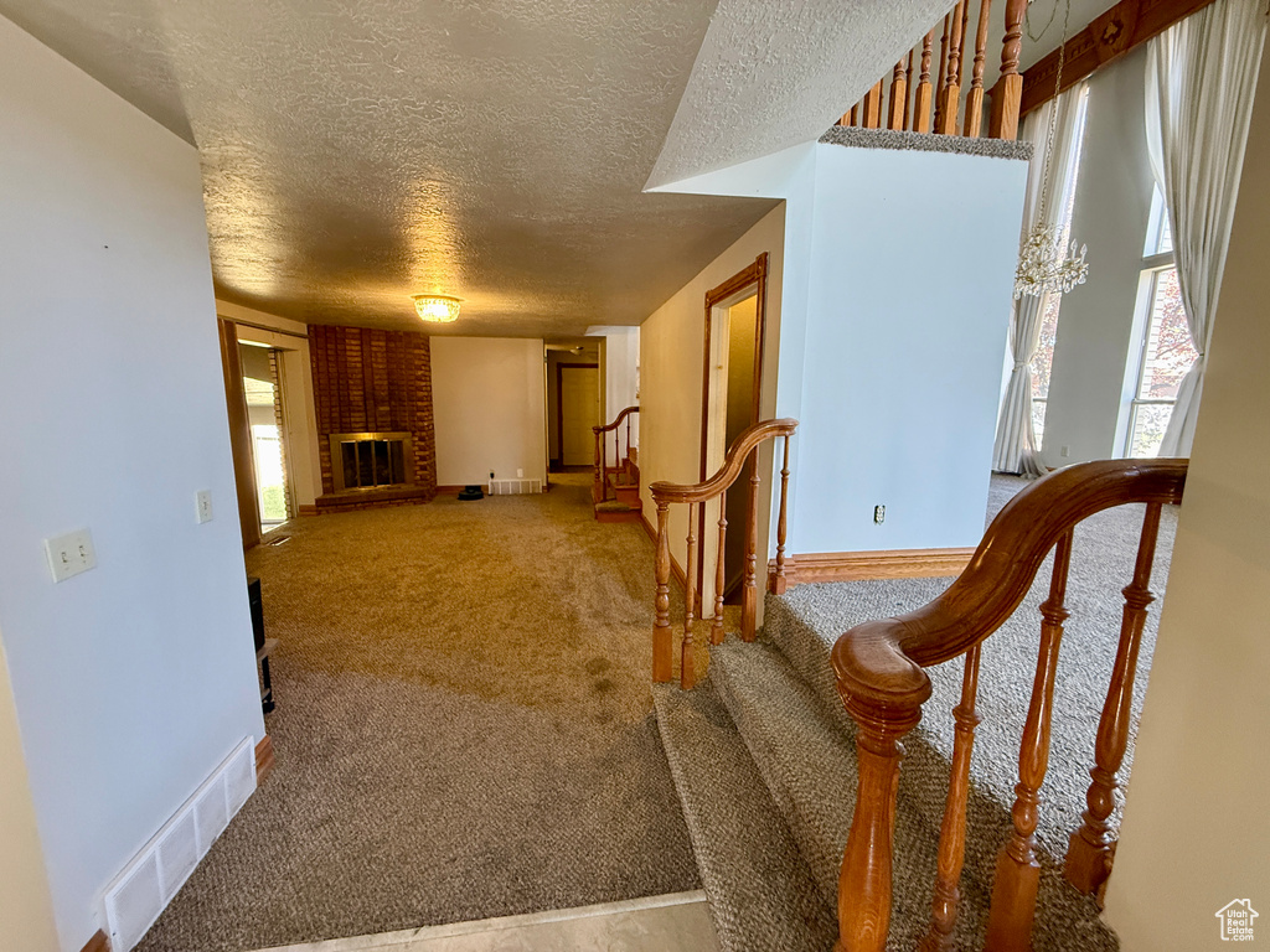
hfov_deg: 102.1
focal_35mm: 14
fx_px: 514
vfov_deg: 85.7
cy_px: 476
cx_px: 635
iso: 400
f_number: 2.2
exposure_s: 1/60
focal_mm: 2.22
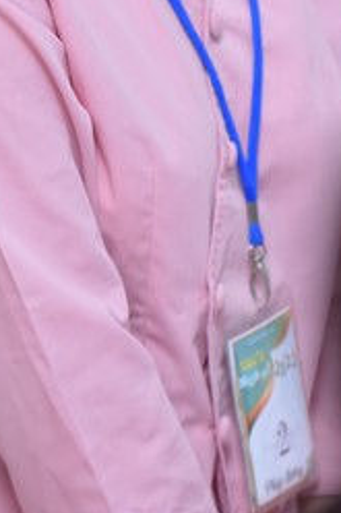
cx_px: 191
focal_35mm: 524
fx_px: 7455
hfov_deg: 2.6
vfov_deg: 3.9
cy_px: -122
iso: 1000
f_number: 3.2
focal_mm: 200
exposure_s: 1/125
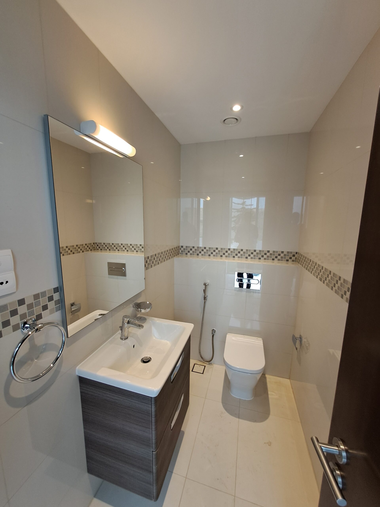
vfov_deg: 106.2
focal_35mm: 13
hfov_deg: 89.9
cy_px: 254
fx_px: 190
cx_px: 190
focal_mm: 1.42
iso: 64
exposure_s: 1/50
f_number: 2.2
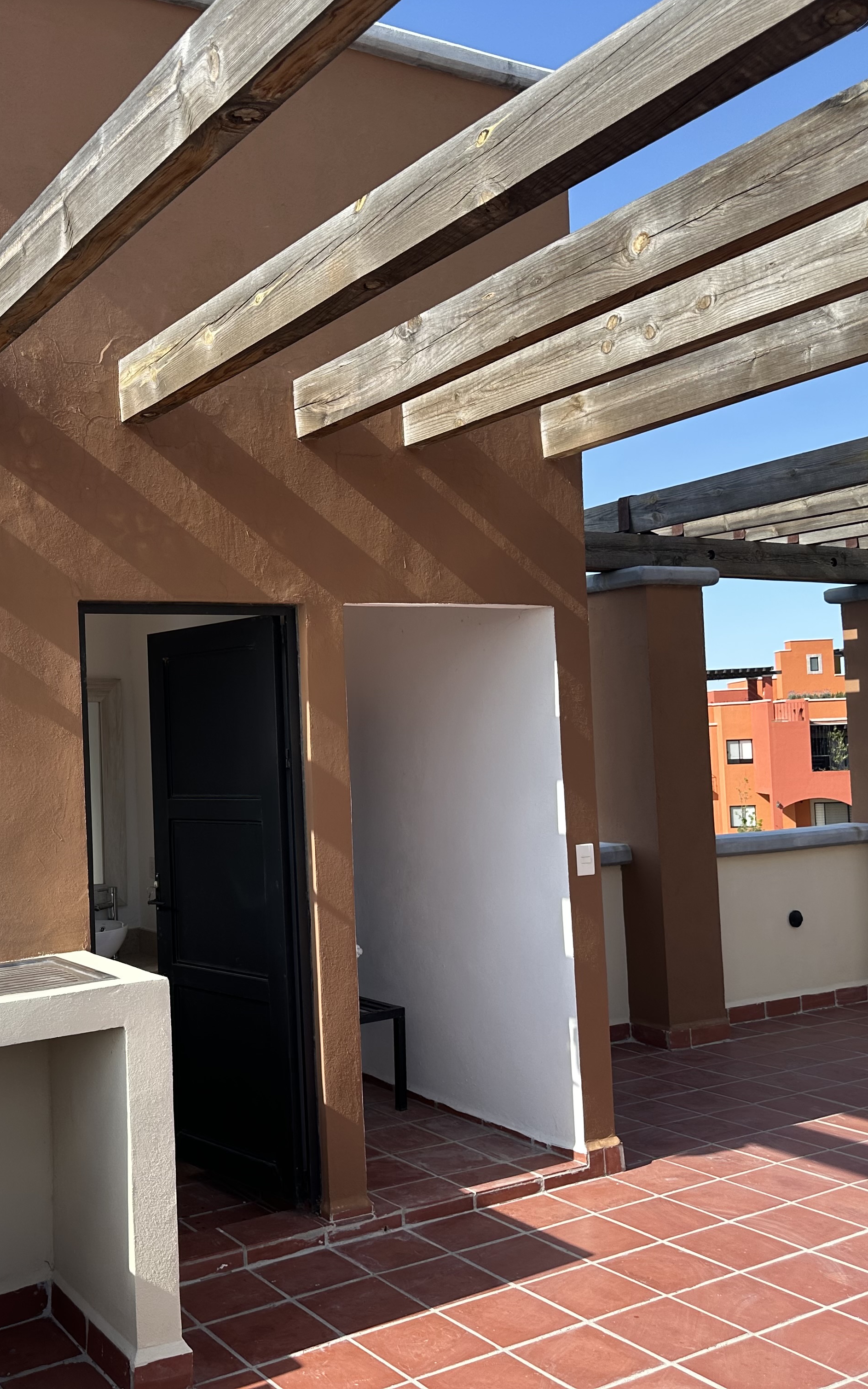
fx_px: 1287
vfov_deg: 56.7
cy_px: 693
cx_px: 212
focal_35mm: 34
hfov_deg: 36.4
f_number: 1.78
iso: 80
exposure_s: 1/1949
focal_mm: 6.86
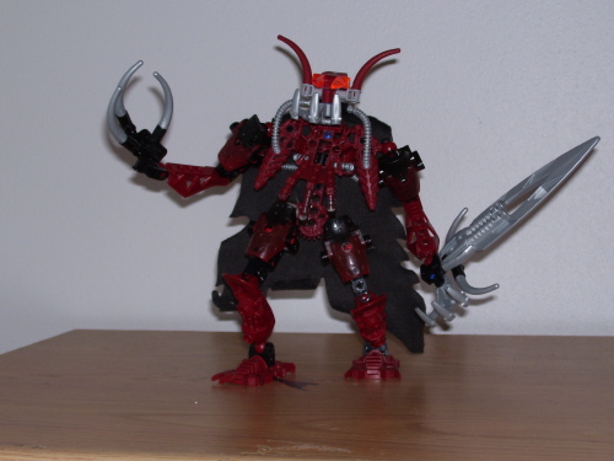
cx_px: 307
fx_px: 1242
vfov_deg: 21.0
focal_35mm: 70
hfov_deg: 27.8
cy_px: 230
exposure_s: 1/90
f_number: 4
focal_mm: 11.6
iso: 80
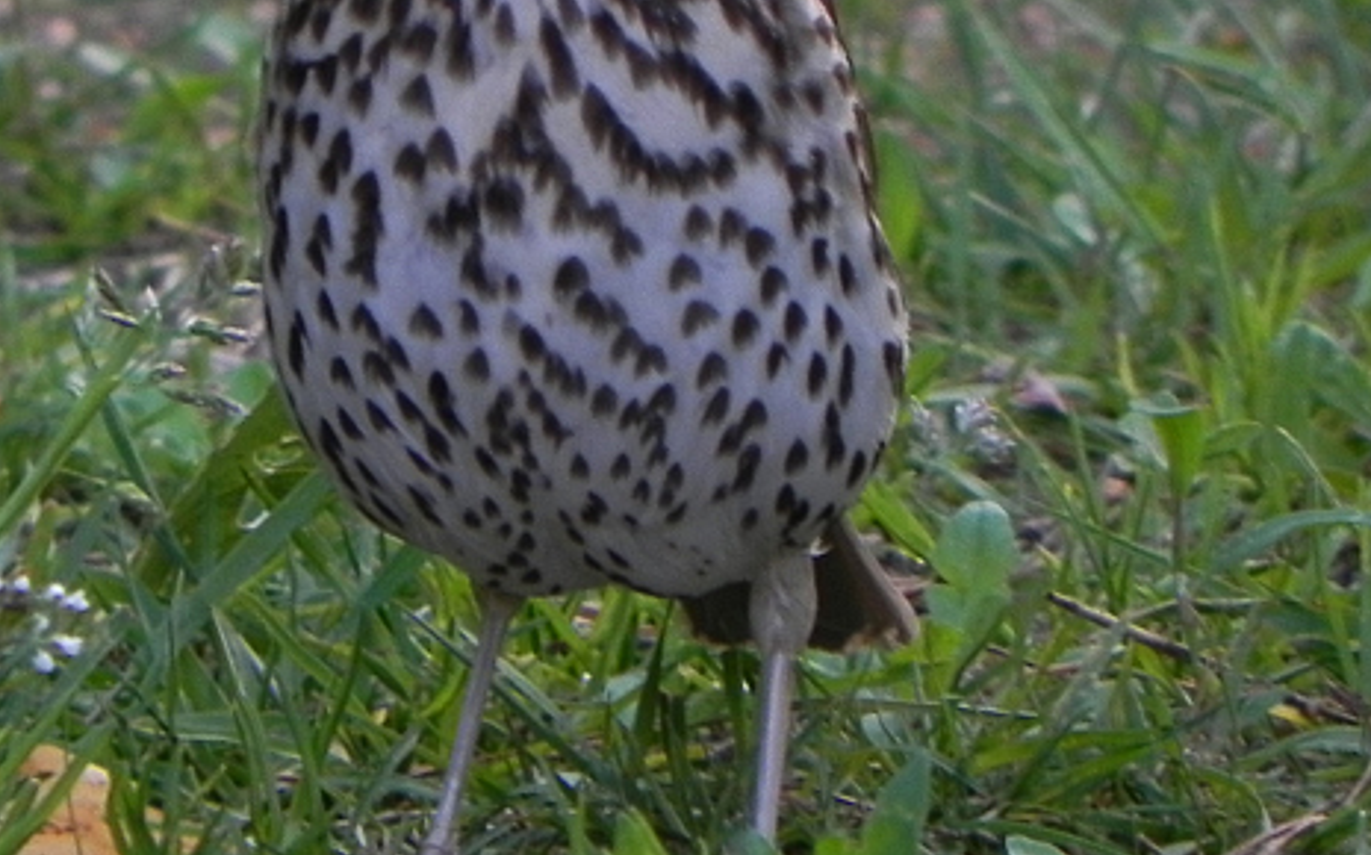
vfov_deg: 0.8
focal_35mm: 1584
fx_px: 59149
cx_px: 413
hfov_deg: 1.3
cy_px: 248
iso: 160
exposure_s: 1/84.3
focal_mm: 120
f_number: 5
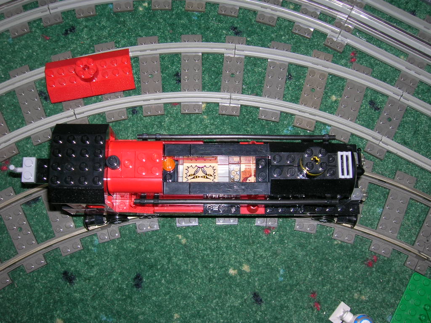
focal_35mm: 42
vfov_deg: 34.3
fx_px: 523
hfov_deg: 44.8
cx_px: 216
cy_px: 162
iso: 50
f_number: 3.1
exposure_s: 1/60.1
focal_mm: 7
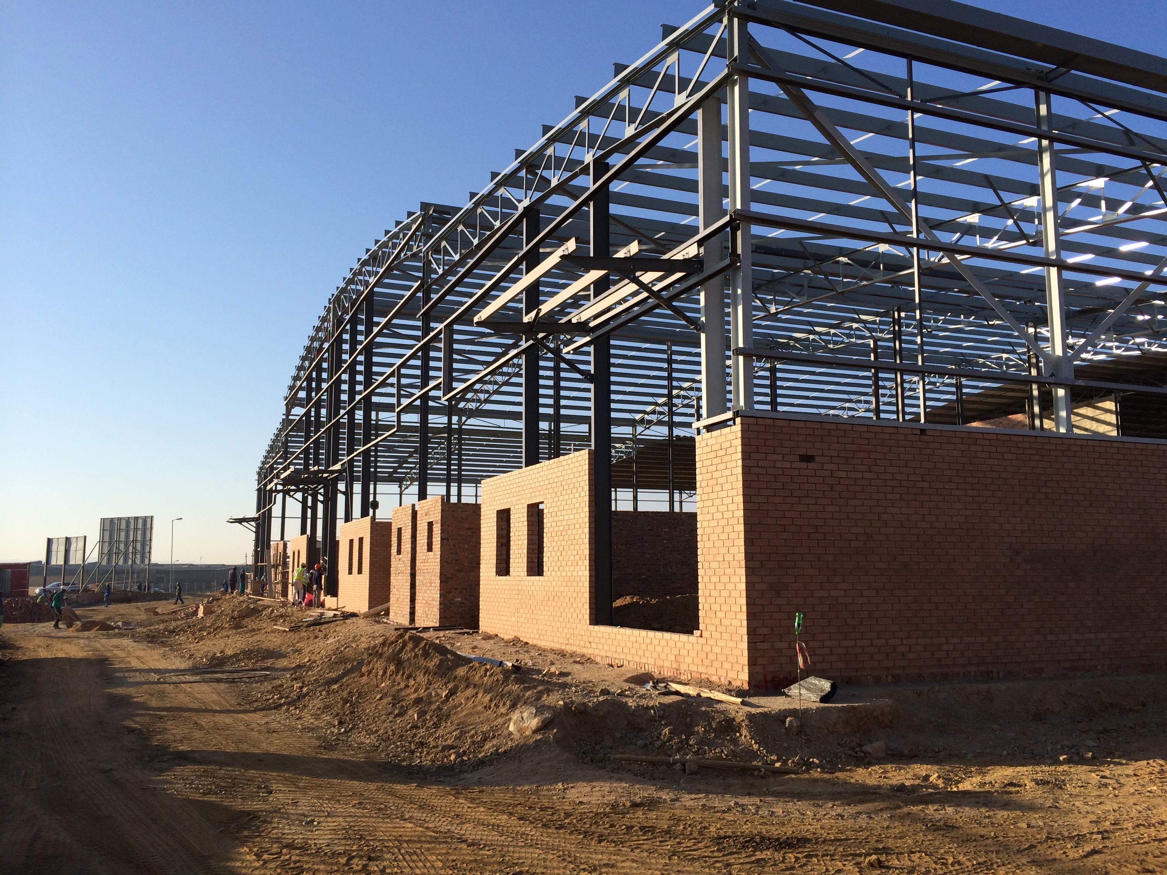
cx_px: 584
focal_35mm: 30
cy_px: 438
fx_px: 1011
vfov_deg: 46.8
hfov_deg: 60.0
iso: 32
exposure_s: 1/1580
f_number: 2.2
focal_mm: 4.12
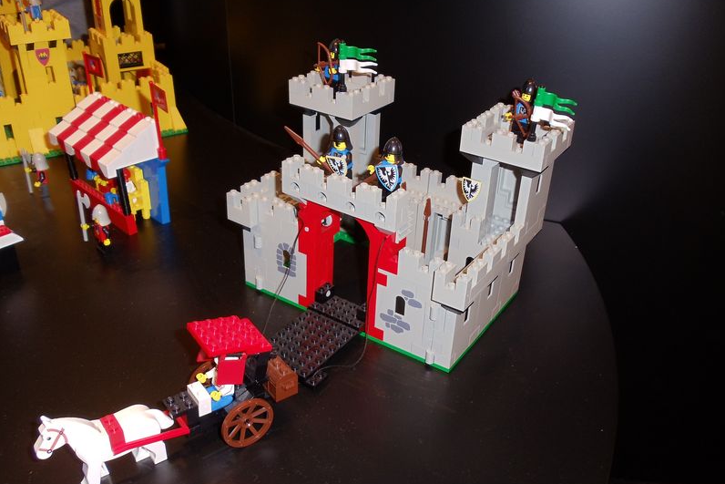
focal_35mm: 46
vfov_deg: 29.2
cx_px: 363
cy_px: 261
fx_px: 926
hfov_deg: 42.7
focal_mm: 6
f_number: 3.5
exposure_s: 1/30
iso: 80
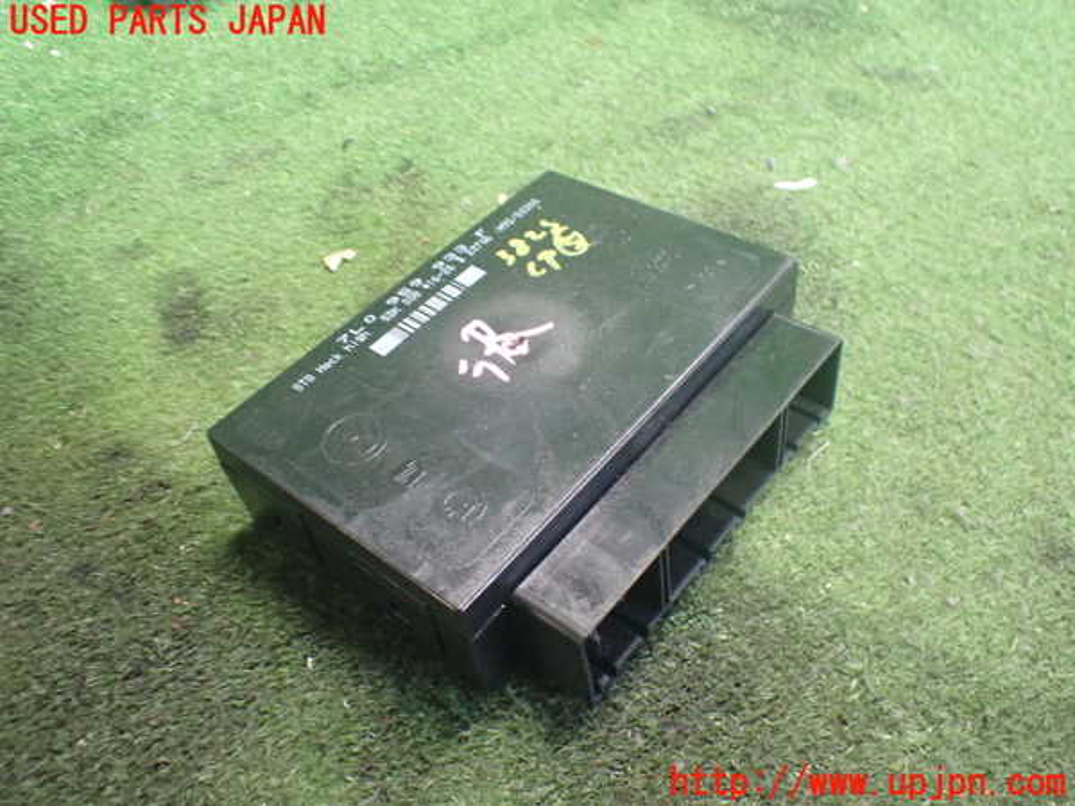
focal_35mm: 30
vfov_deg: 46.8
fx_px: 932
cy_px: 403
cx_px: 538
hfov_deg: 60.0
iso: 800
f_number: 2.3
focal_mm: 5.4
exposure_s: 1/30
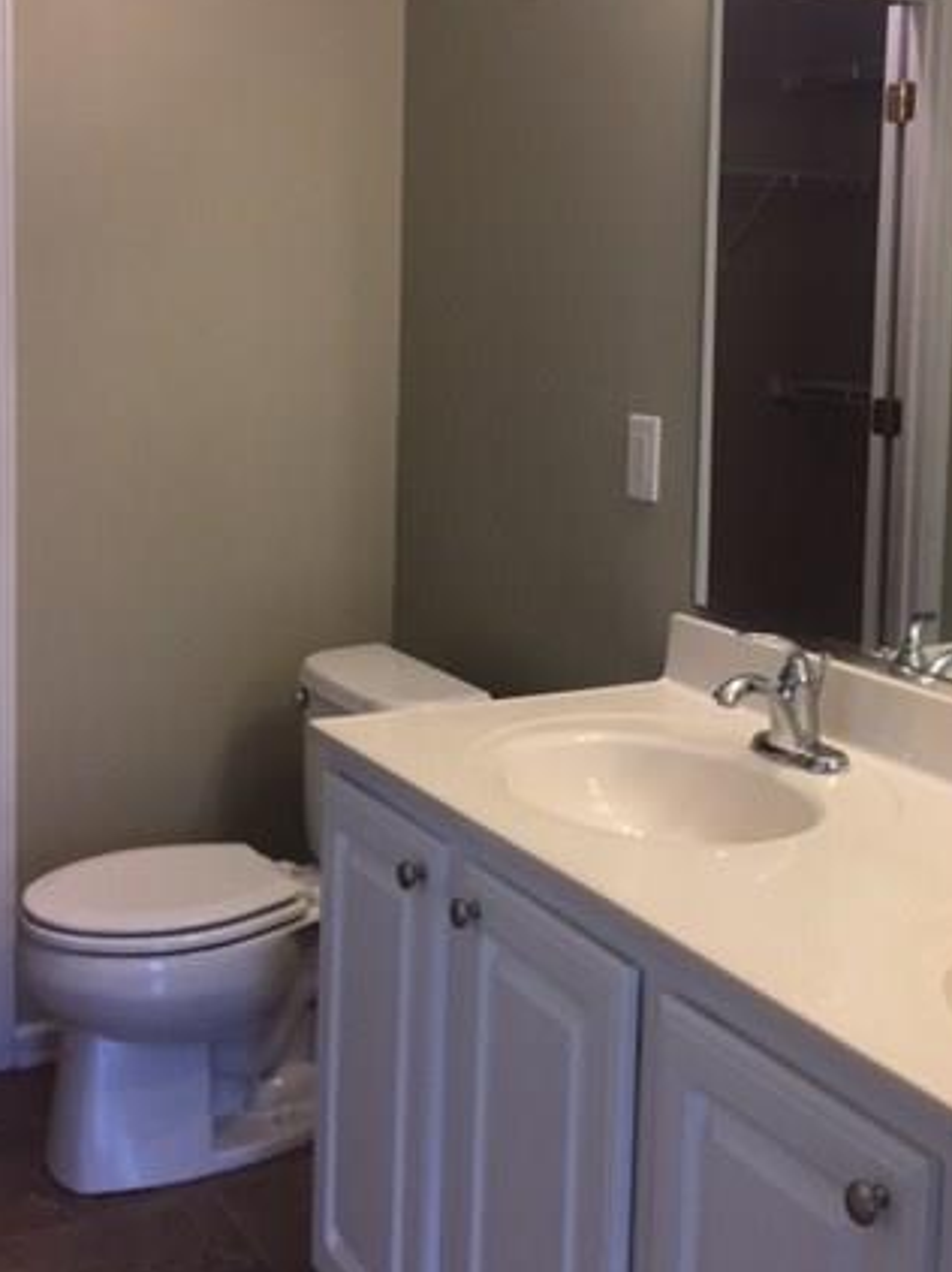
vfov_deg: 42.8
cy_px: 512
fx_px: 1615
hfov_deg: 32.3
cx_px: 705
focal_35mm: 44
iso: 40
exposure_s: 1/30
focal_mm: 4.15
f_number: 2.2
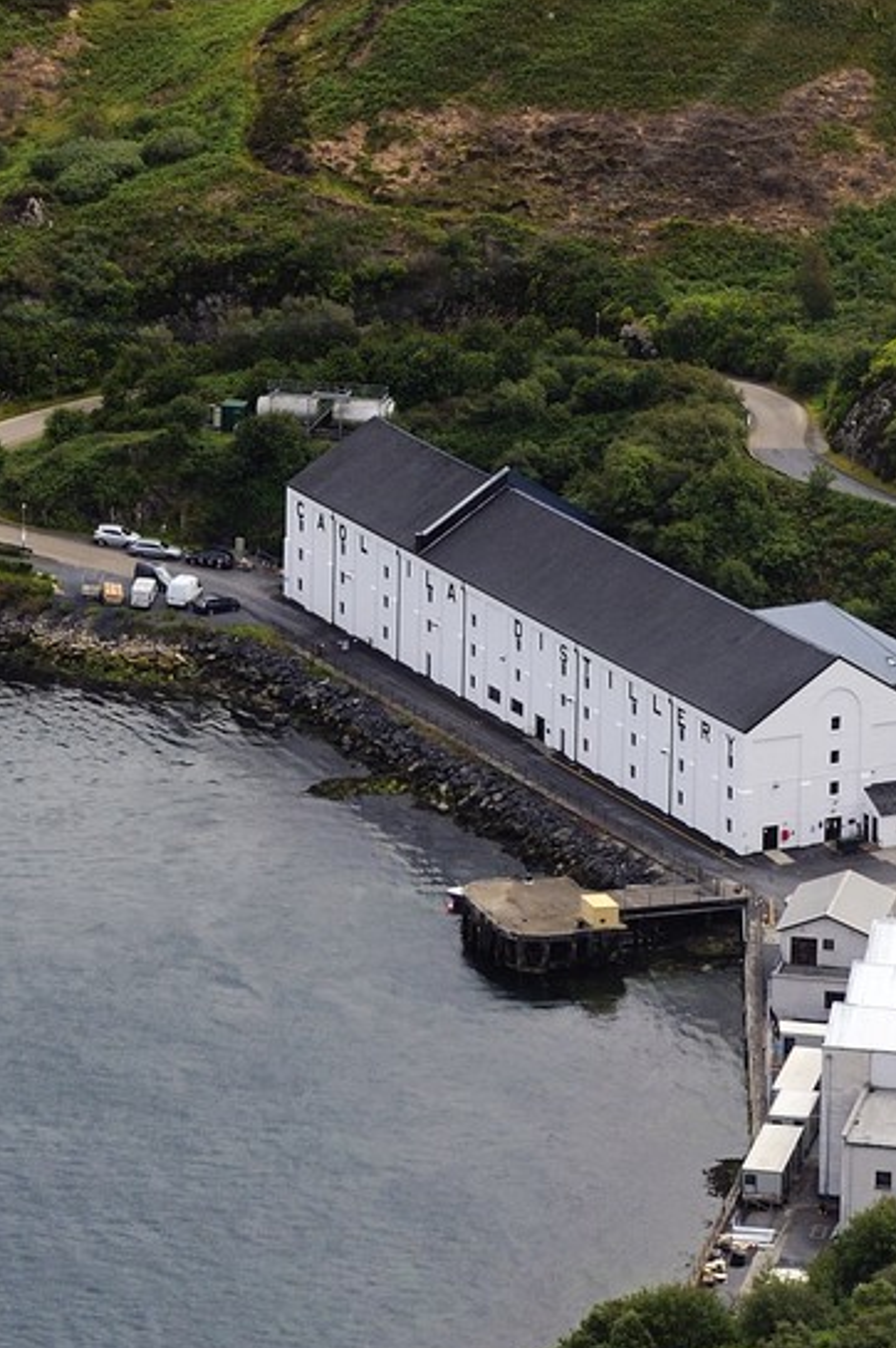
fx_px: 9457
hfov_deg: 5.4
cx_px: 183
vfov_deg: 8.1
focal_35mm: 253
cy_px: -344
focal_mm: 86
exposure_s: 1/800
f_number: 7.1
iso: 400
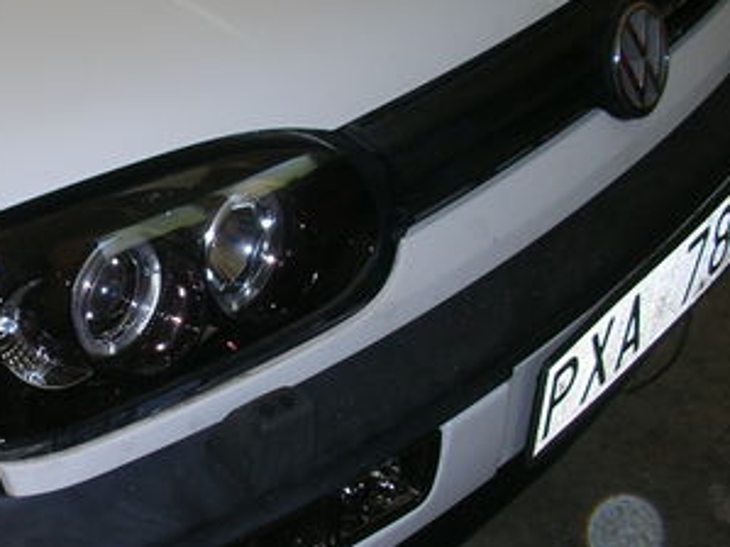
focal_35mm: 75
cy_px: 308
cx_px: 44
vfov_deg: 19.6
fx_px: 1581
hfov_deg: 25.0
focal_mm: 5.8
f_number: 3
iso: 50
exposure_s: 1/60.1
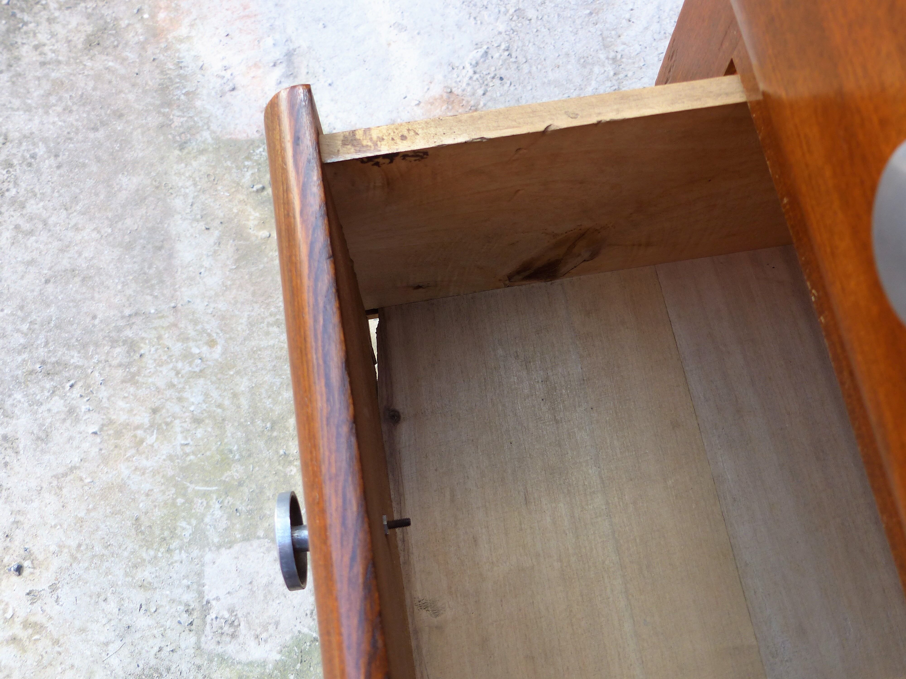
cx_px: 453
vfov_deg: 44.2
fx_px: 838
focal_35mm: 32
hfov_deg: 56.8
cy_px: 340
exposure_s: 1/125
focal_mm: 5.6
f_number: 2.8
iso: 100
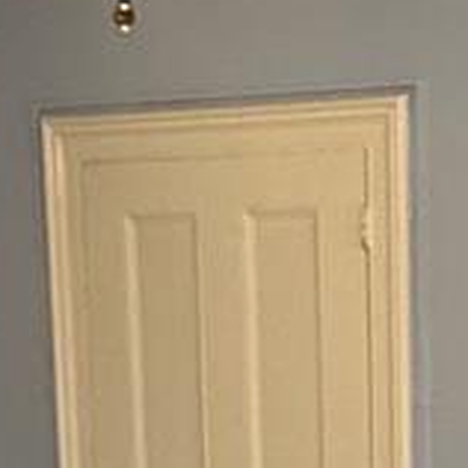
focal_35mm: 120
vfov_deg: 13.3
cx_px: 575
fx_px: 1836
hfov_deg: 14.1
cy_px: 812
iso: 320
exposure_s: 1/93
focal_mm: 2.22
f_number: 2.2
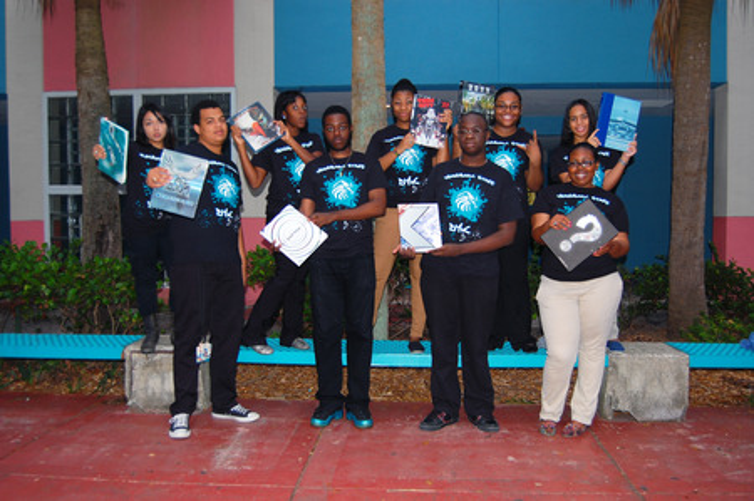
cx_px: 377
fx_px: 722
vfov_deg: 38.3
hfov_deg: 55.2
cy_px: 250
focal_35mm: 34
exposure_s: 1/60
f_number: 3.8
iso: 200
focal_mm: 23
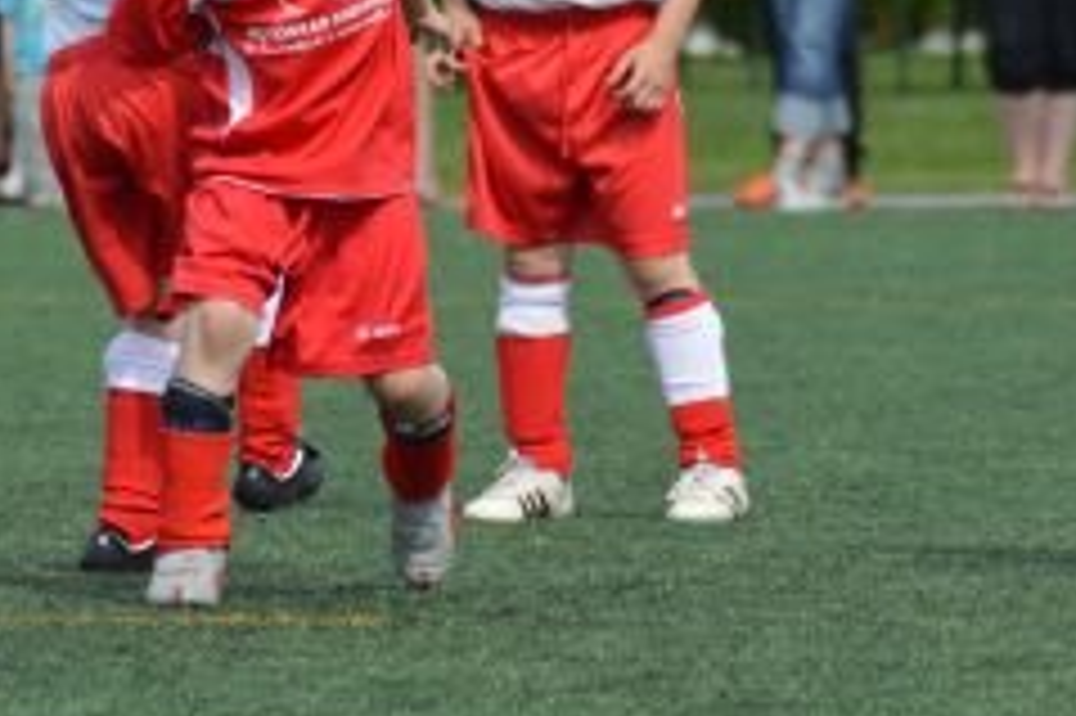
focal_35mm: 752
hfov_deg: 2.7
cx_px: 356
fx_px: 22460
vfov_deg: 1.8
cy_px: 83
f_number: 6.3
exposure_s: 1/1600
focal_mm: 200
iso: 400
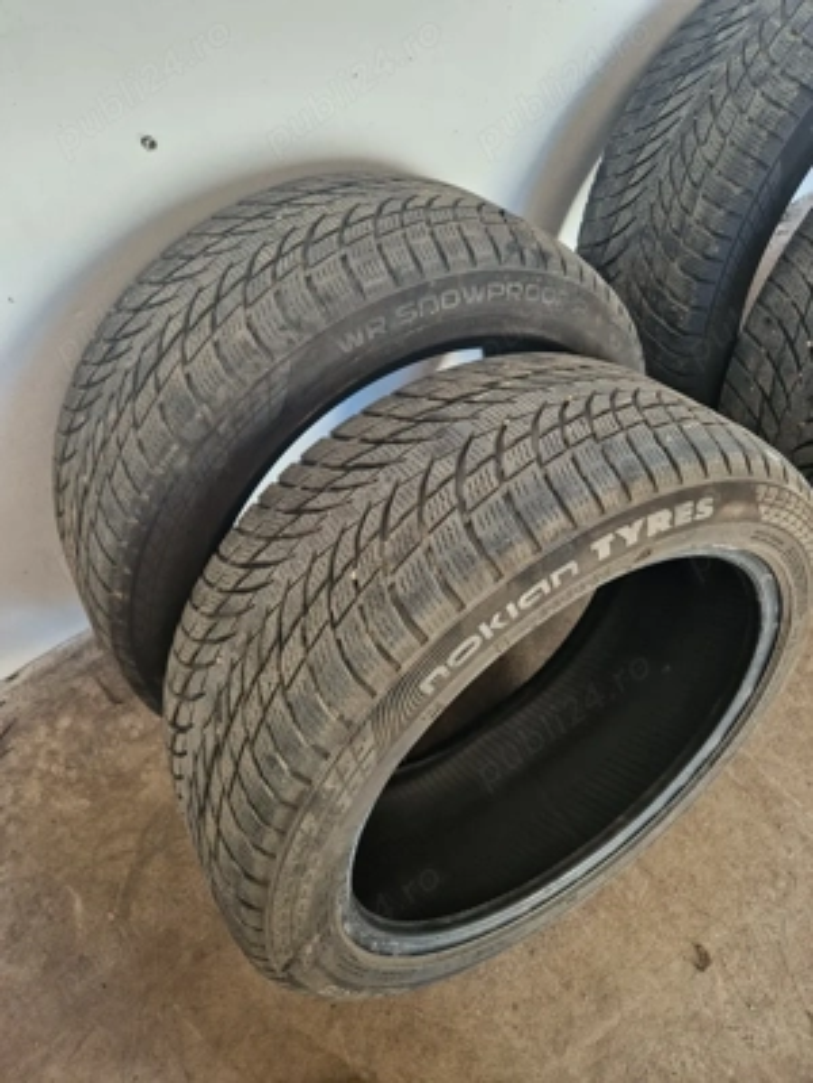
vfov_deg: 73.9
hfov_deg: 58.9
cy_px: 542
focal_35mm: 23
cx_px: 406
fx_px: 720
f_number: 1.8
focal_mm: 5.4
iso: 80
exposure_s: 1/100
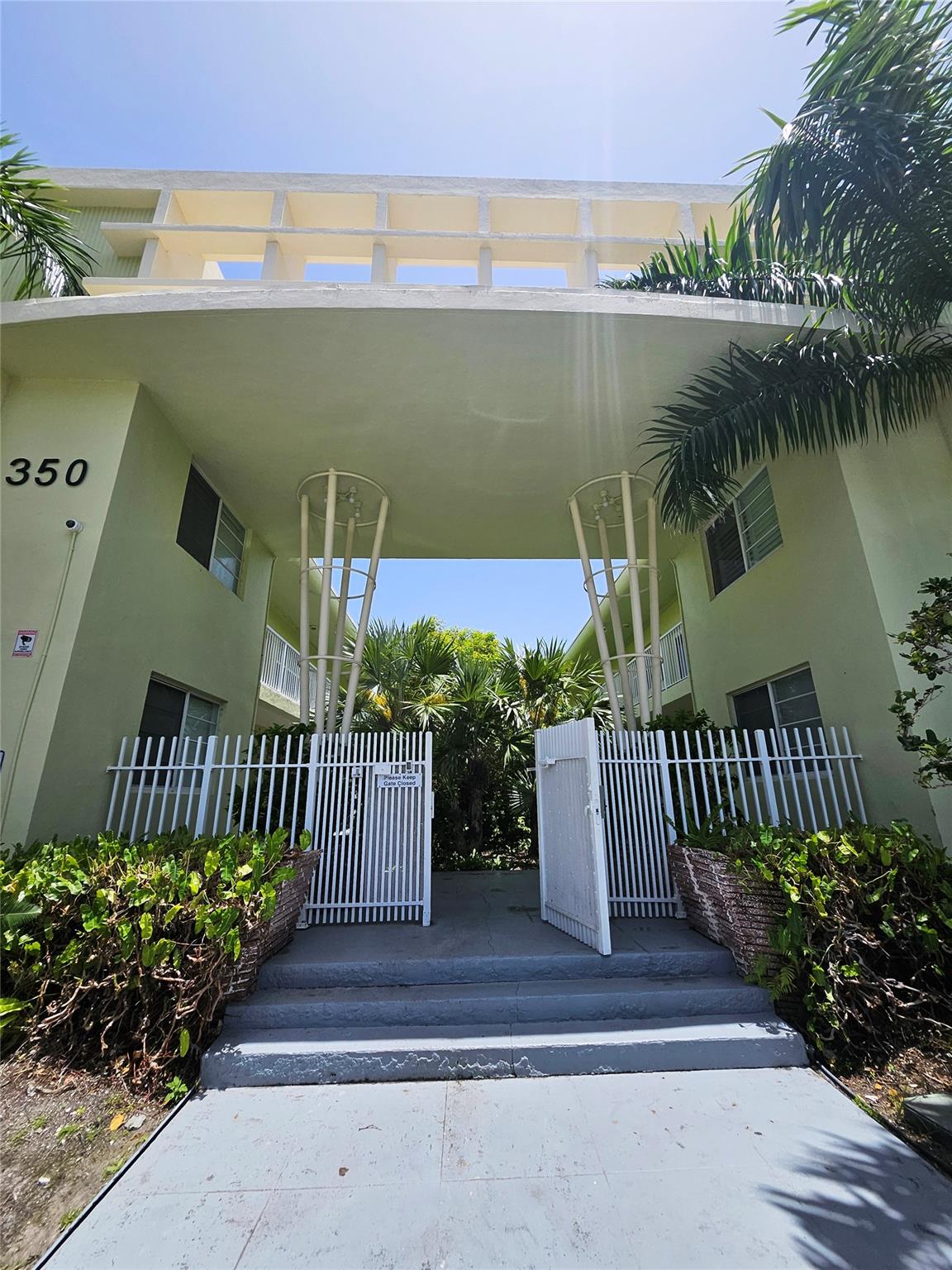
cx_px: 476
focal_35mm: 13
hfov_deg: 89.9
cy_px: 635
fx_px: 477
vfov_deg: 106.2
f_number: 2.2
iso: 32
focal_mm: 1.7
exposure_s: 1/1429
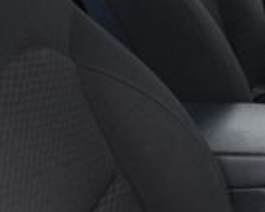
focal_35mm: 102
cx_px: 423
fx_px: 799
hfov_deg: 16.7
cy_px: 43
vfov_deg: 15.0
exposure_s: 1/100
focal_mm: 18
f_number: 5
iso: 2500
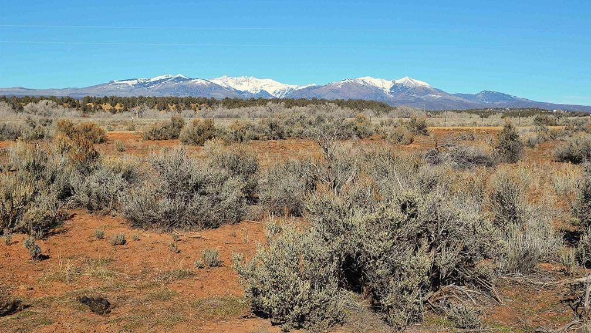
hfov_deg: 40.6
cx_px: 300
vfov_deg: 23.5
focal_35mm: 51
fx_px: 799
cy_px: 144
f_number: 9
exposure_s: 1/320
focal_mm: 32
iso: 100
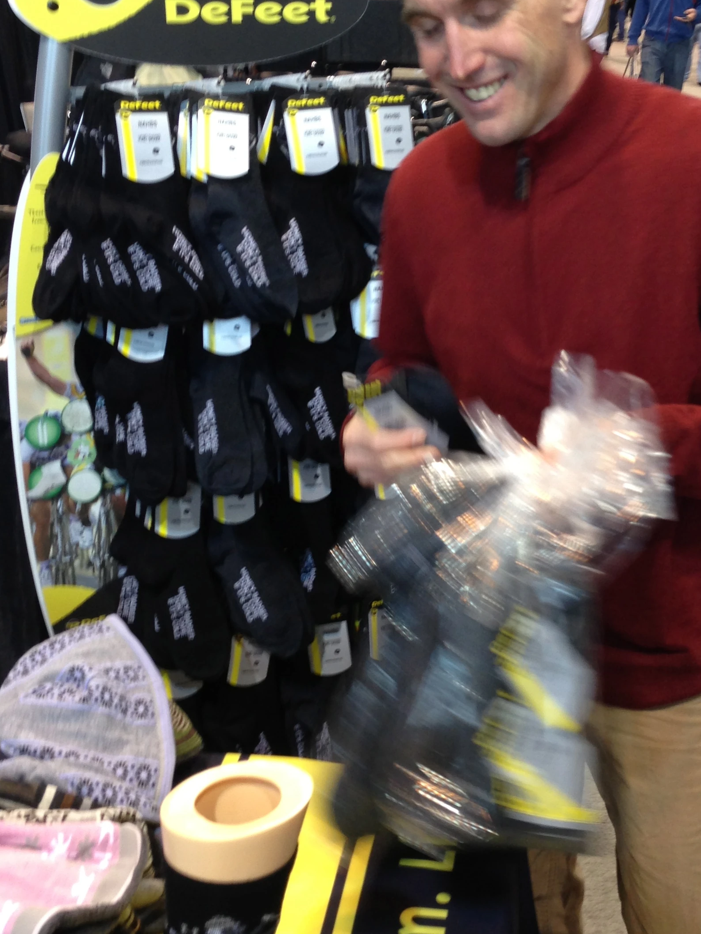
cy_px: 466
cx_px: 453
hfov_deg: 28.4
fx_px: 1377
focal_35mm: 51
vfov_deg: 37.5
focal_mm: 4.13
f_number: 2.4
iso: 64
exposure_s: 1/20
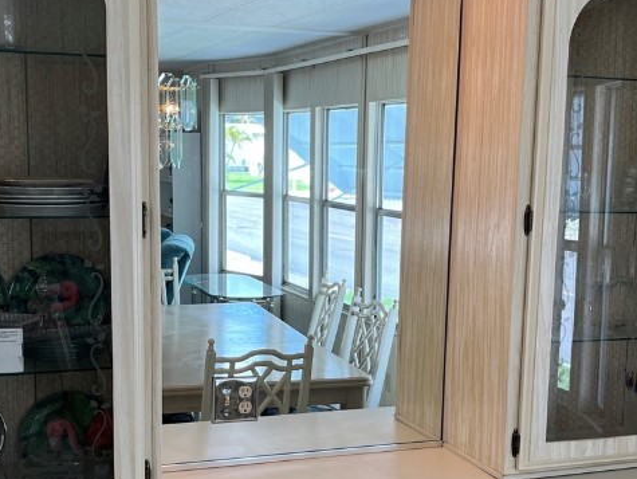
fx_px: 1031
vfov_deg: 25.9
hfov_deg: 34.3
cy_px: 337
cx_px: 315
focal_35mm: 56
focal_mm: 5.1
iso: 50
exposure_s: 1/158
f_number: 1.6
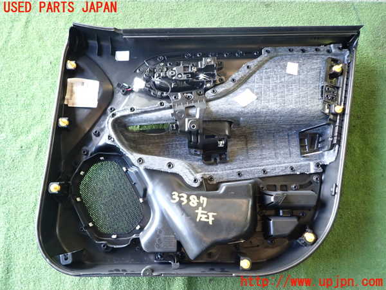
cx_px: 193
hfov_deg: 69.4
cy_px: 145
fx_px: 279
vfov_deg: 54.9
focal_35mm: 25
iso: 320
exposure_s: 1/30
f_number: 2
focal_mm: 4.5
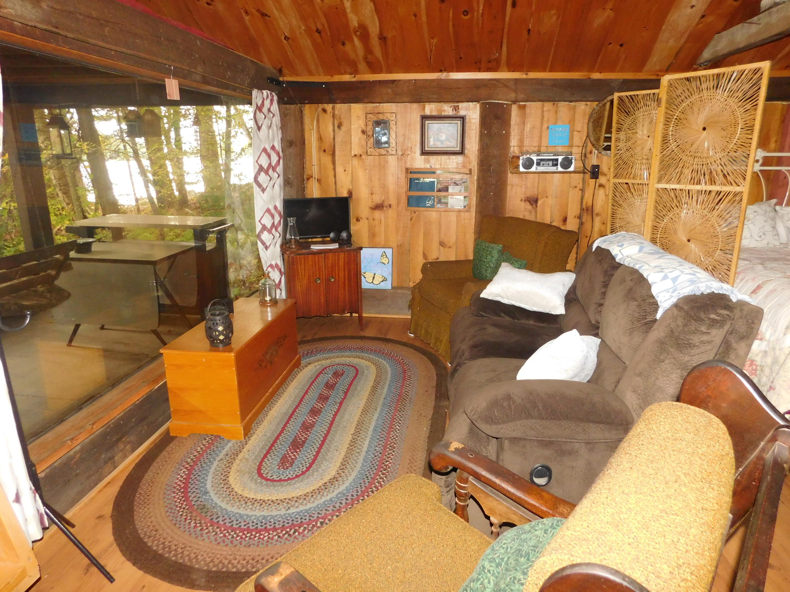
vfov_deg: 58.9
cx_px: 395
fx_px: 525
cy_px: 296
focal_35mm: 23
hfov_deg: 73.9
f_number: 3
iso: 400
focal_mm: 4
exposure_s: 1/30
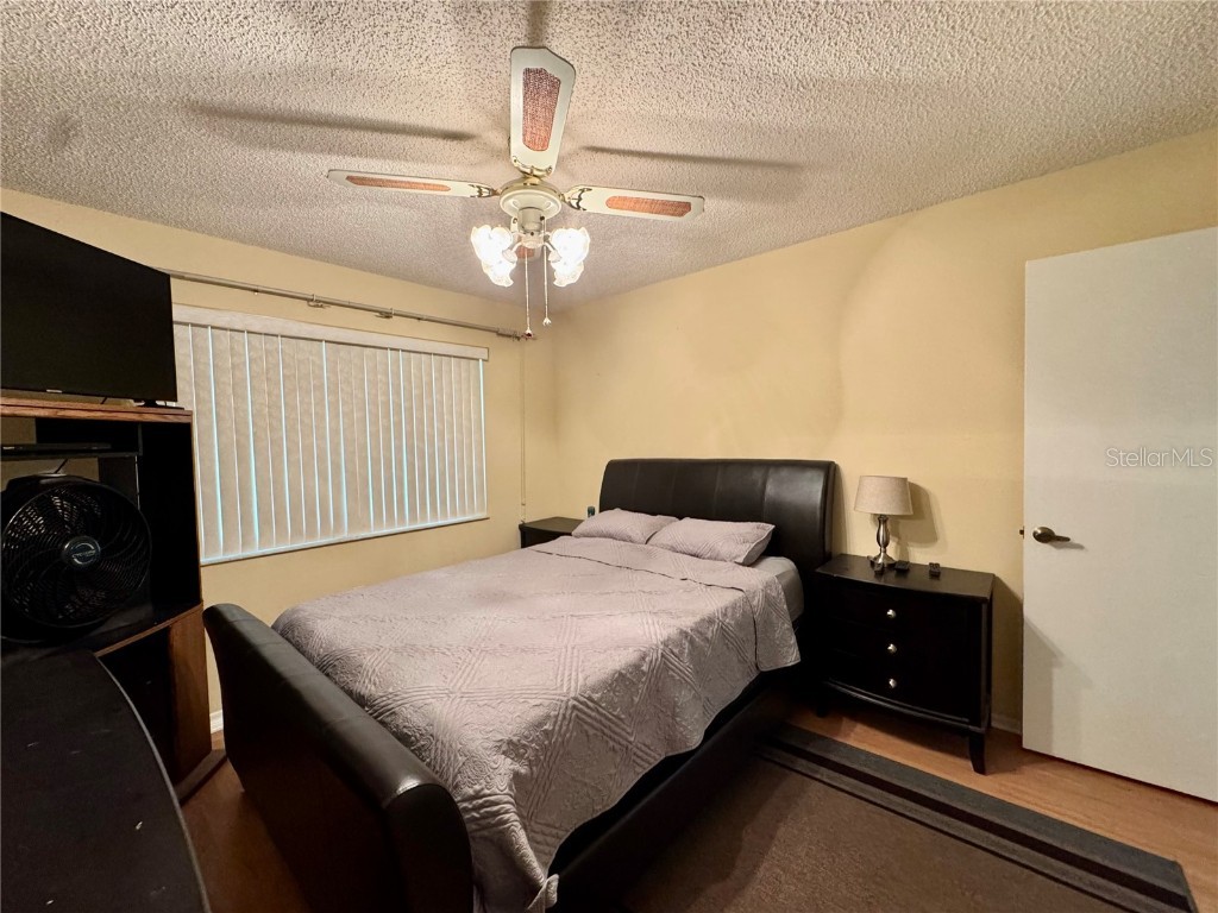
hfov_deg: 102.1
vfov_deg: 85.7
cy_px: 456
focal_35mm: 14
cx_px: 609
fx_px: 493
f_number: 2.2
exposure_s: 1/60
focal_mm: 2.22
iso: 400
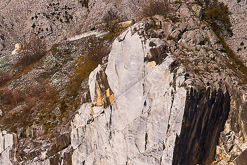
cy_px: 319
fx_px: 809
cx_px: -75
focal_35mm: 118
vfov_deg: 10.7
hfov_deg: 16.4
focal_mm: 24
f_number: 9
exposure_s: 1/320
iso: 100
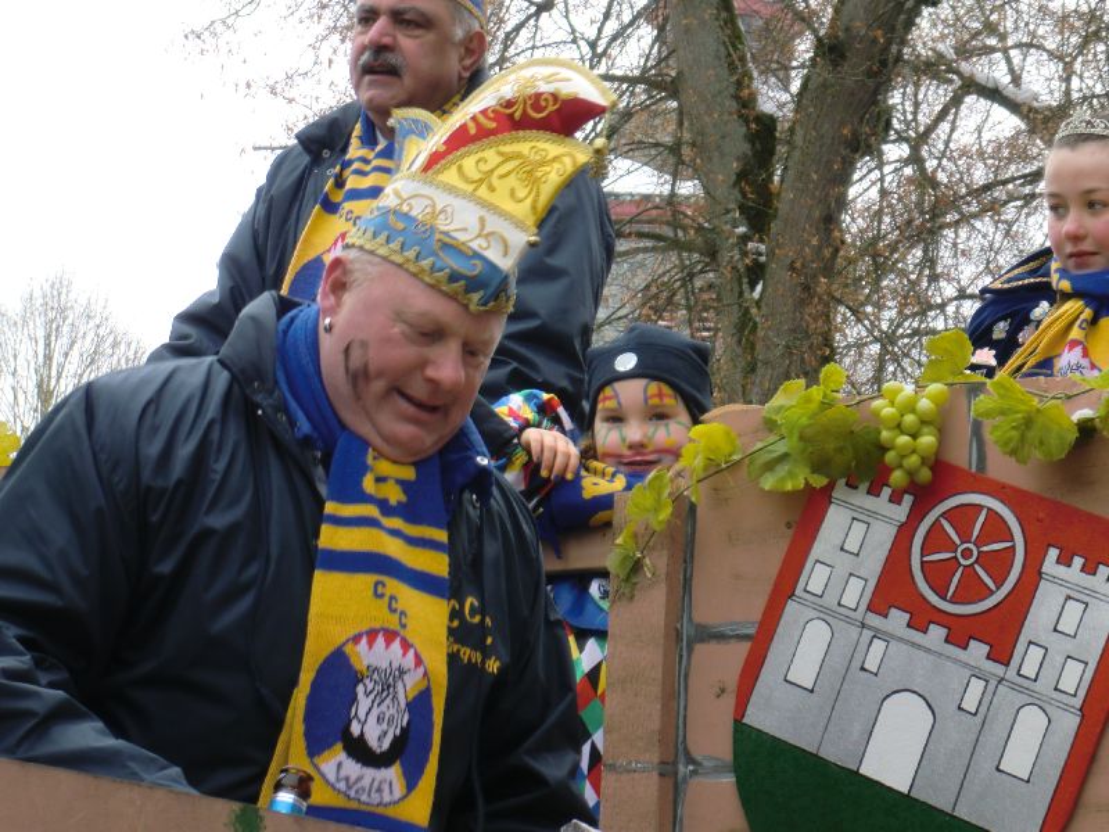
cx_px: 554
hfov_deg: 18.9
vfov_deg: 14.2
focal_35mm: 104
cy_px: 416
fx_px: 3332
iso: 100
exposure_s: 1/60
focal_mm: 18.6
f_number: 5.9
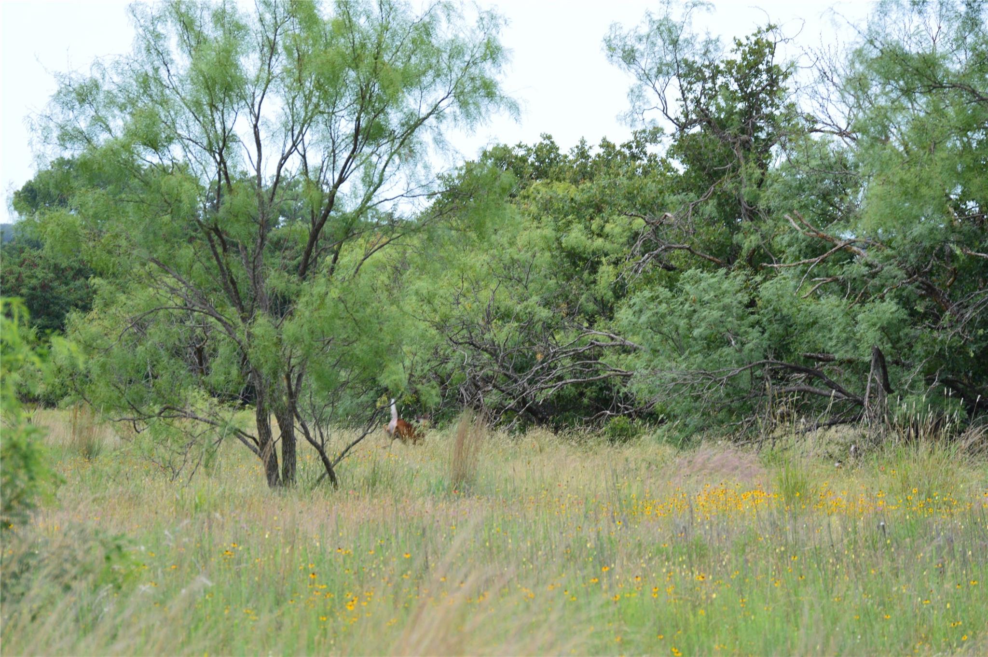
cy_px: 328
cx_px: 494
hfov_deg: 10.2
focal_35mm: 202
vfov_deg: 6.8
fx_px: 5552
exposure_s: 1/160
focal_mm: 135
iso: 400
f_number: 9
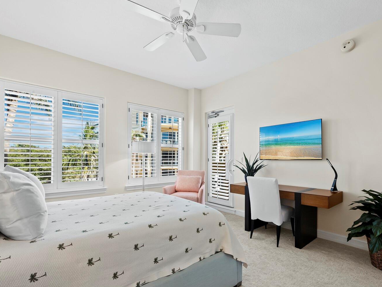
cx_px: 201
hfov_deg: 90.9
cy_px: 157
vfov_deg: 74.6
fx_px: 188
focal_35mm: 17
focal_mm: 7
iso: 400
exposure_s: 1/4
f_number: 11
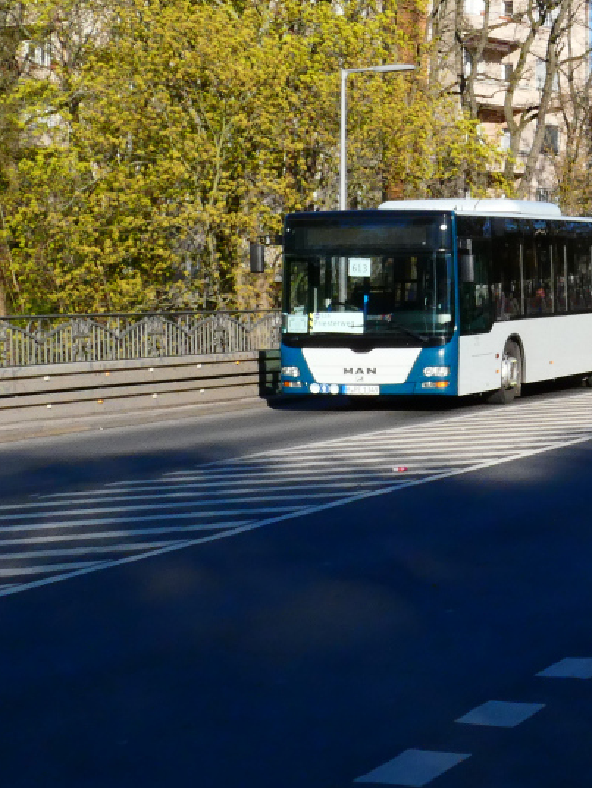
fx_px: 2097
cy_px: 238
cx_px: 592
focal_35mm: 92
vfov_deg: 21.2
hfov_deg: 15.8
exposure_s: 1/800
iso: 200
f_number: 5.6
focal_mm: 6.8
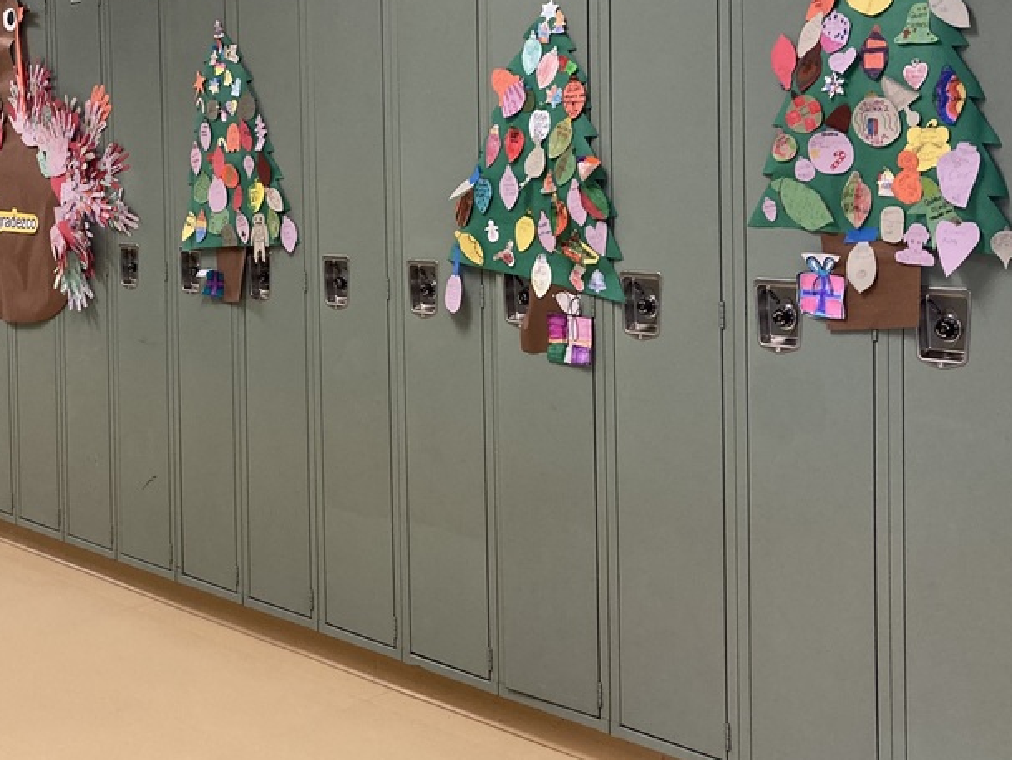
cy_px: 214
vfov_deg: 30.5
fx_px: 1375
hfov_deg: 39.7
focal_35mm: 47
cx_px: 307
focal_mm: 3.99
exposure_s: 1/60
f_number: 1.8
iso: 200
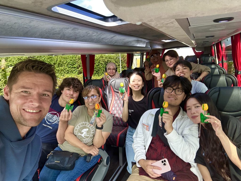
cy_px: 90
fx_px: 160
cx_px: 120
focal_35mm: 23
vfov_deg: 58.9
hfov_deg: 73.9
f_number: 1.9
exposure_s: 1/104
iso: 80
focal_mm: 2.69
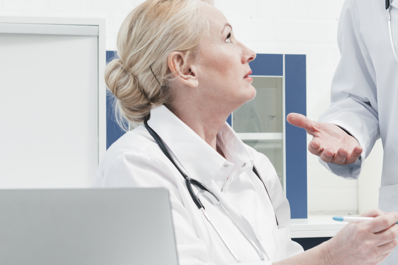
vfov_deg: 12.1
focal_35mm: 113
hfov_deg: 17.7
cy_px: 102
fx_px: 1249
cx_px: 380
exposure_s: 1/160
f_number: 5.6
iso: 200
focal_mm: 50
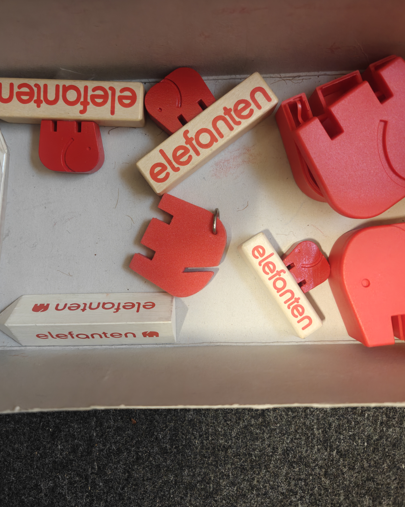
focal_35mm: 30
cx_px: 183
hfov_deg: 48.4
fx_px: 449
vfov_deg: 58.8
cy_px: 254
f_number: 1.6
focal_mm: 6.06
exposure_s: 1/50
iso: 1600
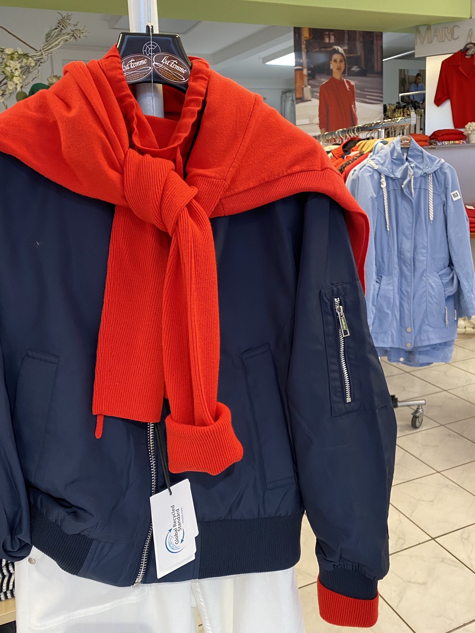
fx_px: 549
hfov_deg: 46.8
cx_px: 237
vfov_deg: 59.8
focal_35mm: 30
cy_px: 279
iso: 125
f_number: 1.8
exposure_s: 1/50
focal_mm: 4.25
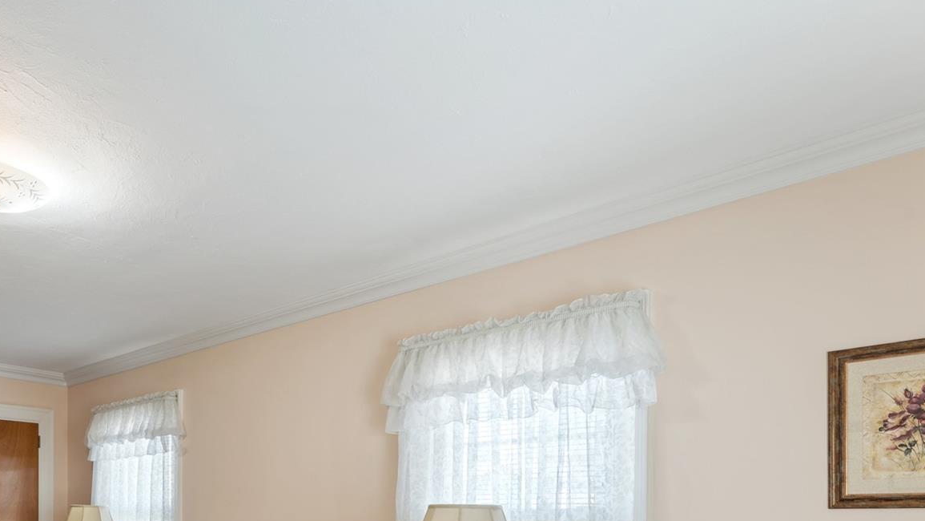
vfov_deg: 39.4
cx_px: 238
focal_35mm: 26
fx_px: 638
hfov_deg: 67.6
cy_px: 515
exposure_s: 4
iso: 100
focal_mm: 14
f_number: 11
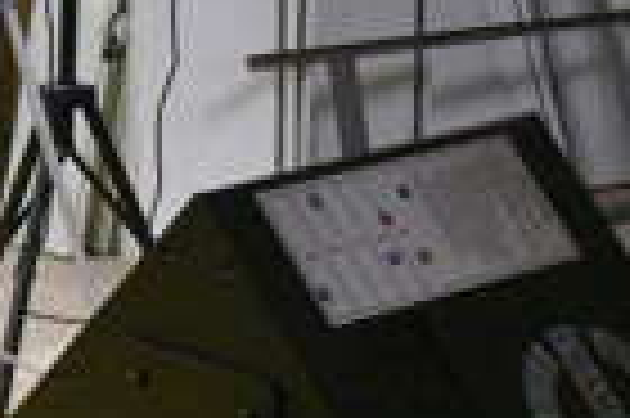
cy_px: 751
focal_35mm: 118
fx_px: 2063
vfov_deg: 10.8
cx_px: -338
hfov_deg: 15.8
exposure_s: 1/125
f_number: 3.5
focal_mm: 18
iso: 6400
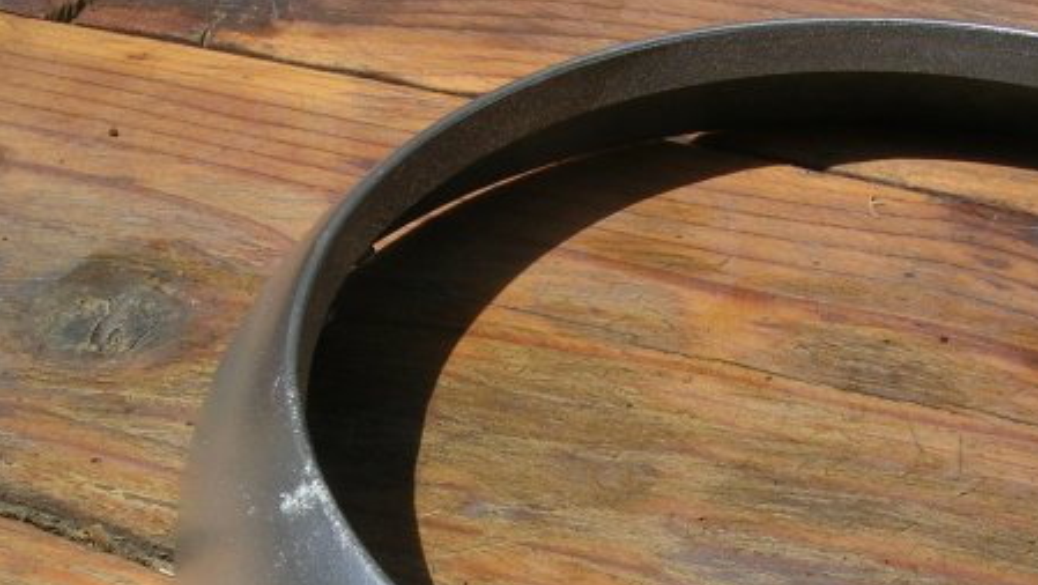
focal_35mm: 59
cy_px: 536
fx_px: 1625
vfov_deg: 20.0
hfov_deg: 35.4
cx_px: 513
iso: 50
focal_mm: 5.8
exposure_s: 1/546
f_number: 5.6
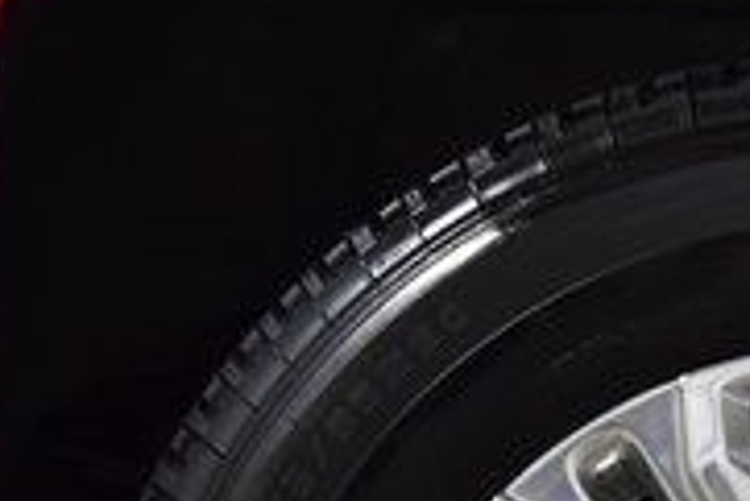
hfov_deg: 11.9
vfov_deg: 7.9
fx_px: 3544
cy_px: 822
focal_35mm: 170
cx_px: 866
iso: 1600
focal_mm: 32
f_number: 5
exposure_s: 1/60
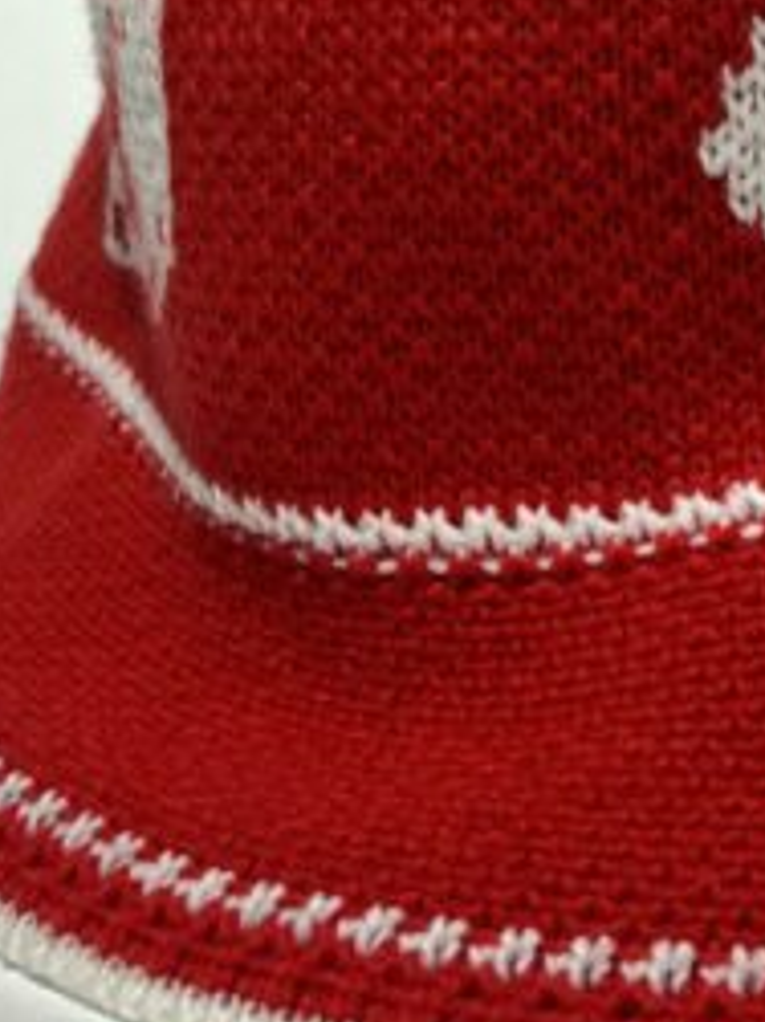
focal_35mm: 83
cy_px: -81
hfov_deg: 17.4
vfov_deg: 22.3
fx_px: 2448
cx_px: 737
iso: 50
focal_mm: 5.1
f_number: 1.6
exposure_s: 1/181
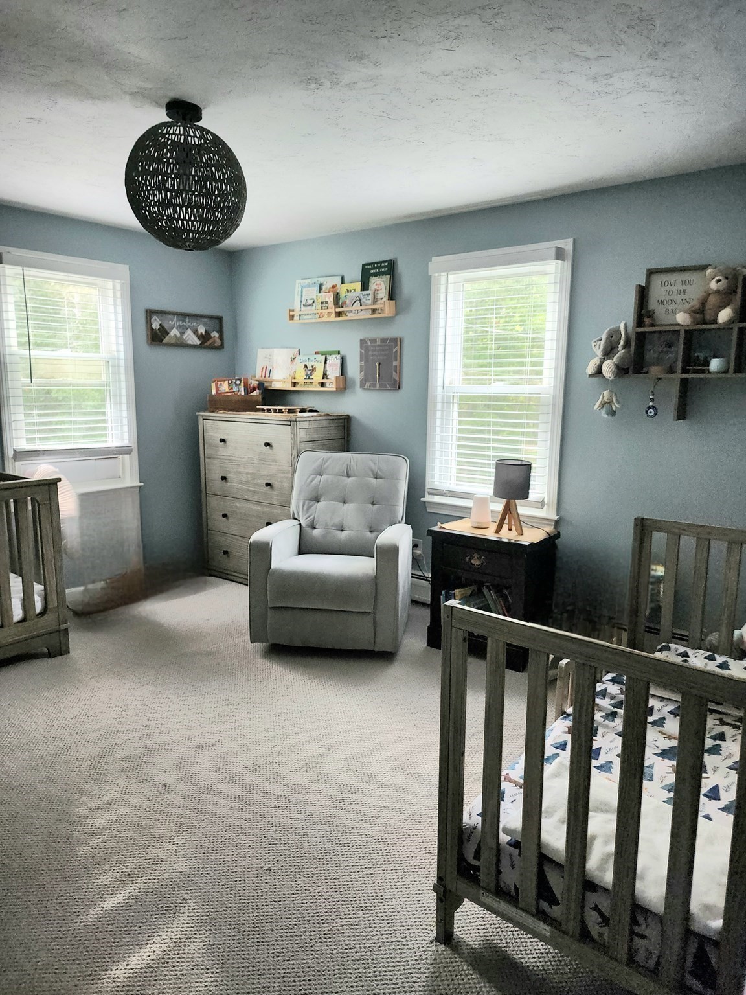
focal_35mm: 23
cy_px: 498
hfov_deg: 58.9
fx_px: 661
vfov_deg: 73.9
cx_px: 373
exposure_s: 1/120
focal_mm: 6.4
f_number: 1.8
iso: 200
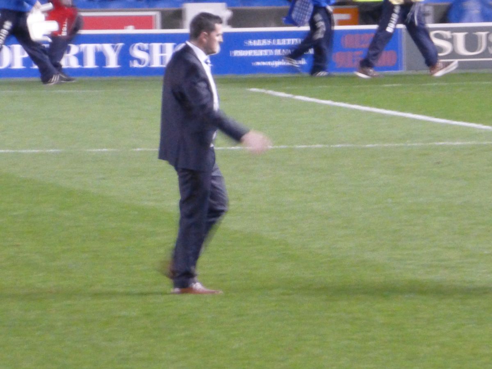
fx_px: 13645
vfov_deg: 1.5
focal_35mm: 960
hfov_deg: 2.1
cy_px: 184
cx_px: 246
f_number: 6.4
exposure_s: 1/15
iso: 800
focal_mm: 86
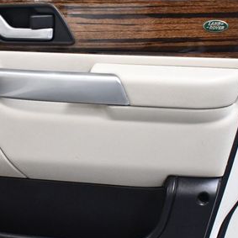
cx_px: 27
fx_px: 599
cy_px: 124
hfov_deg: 22.0
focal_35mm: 77
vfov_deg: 22.5
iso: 2500
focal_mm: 20
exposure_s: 1/125
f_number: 3.8
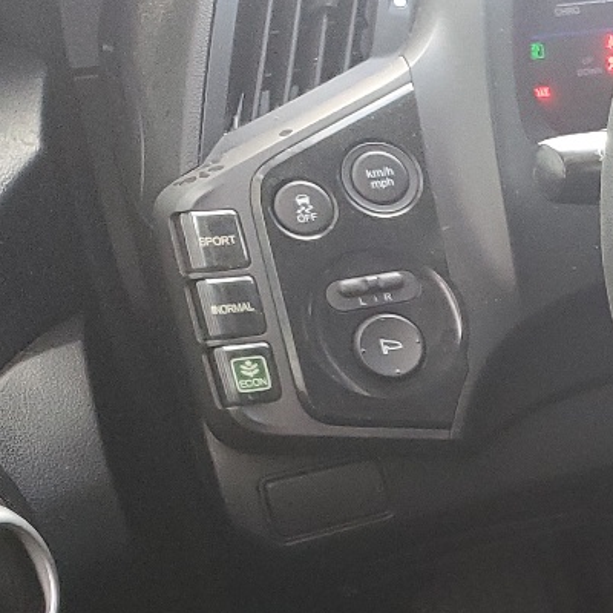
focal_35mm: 92
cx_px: 1200
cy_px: 622
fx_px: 1843
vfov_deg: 18.4
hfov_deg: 15.4
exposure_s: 1/120
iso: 97
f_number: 1.5
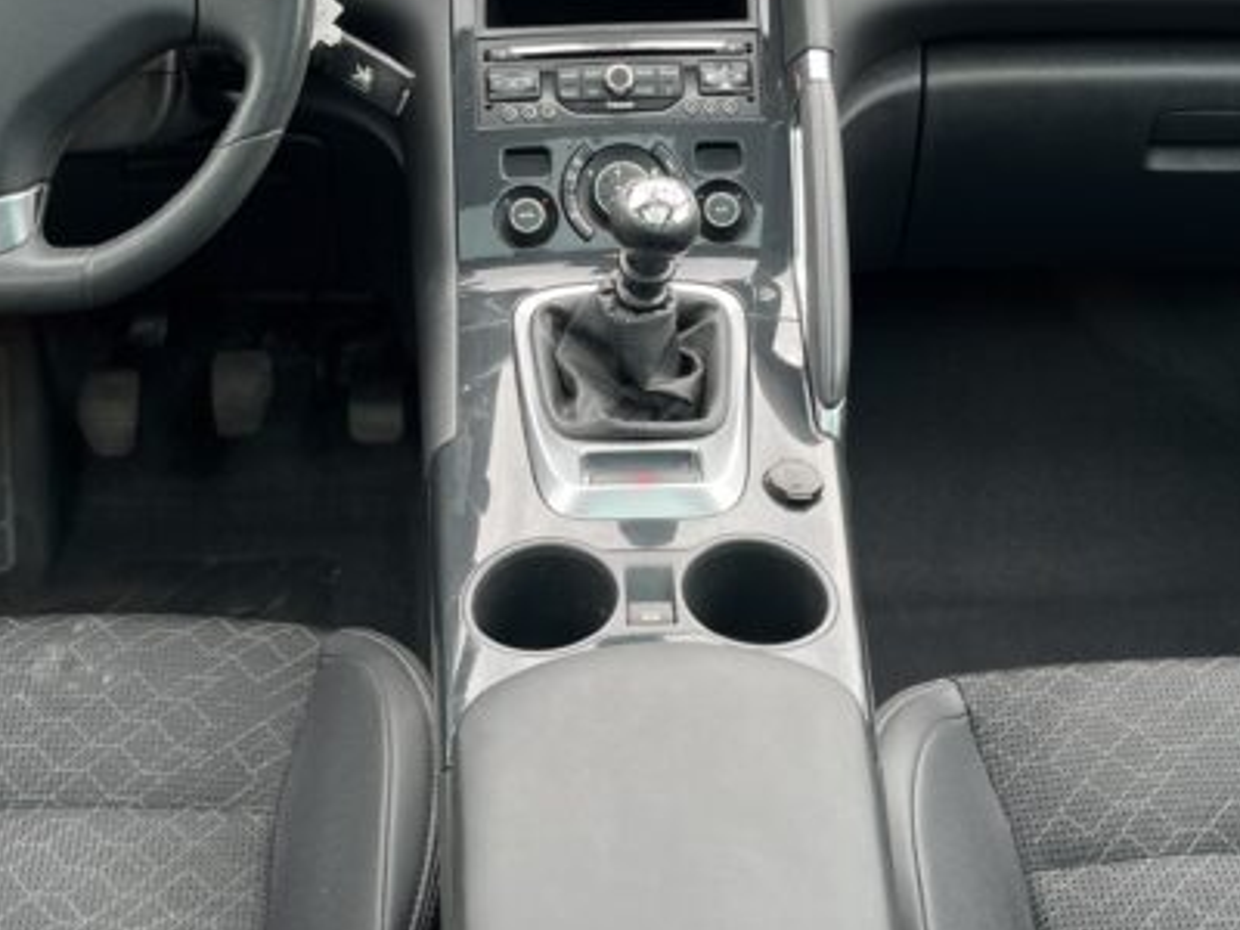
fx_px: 1863
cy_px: 285
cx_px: 589
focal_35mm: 52
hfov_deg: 36.8
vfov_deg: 27.8
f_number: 1.6
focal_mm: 5.1
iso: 32
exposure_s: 1/141
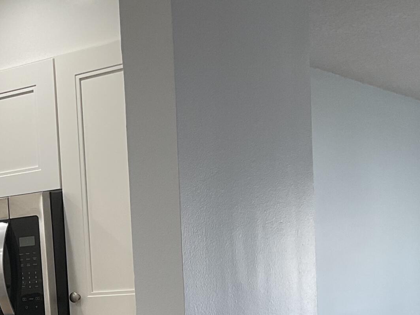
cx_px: -78
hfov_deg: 22.1
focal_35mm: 82
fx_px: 995
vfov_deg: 17.3
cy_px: 355
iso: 40
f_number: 1.8
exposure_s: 1/60
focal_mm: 3
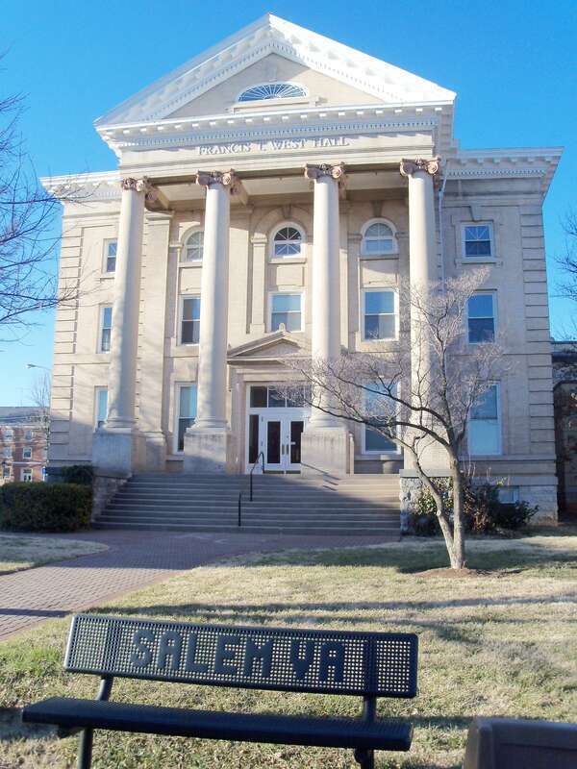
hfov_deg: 40.7
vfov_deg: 52.6
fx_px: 778
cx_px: 288
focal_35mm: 35
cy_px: 384
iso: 80
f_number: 3
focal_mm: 6.3
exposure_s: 1/400
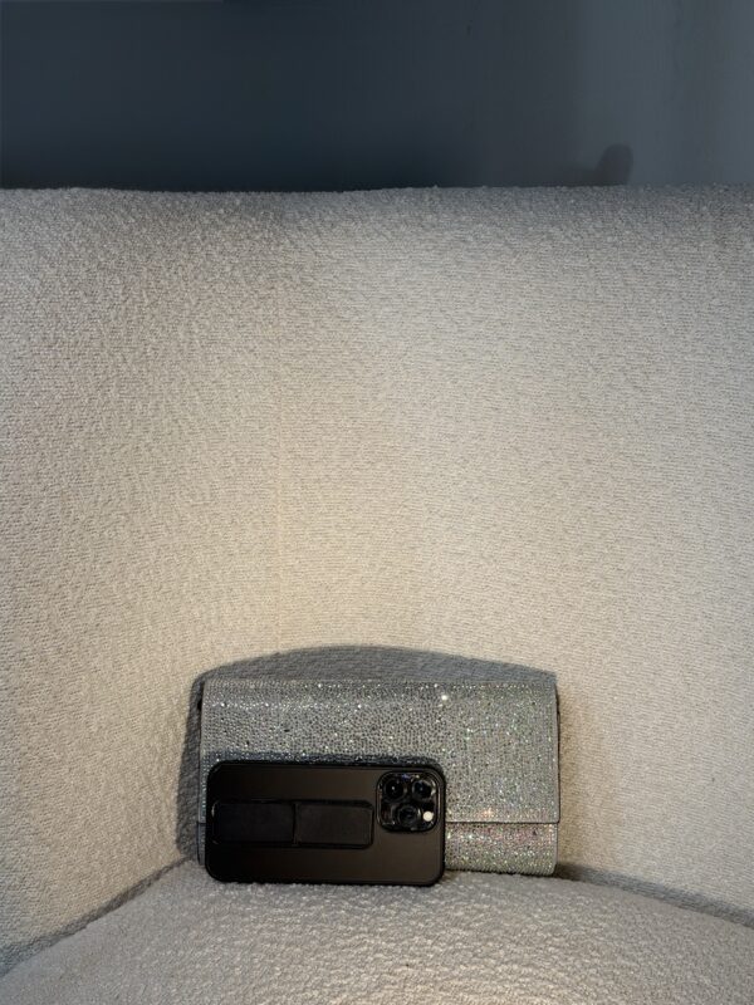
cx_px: 377
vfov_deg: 39.7
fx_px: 1394
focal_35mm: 48
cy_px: 502
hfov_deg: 30.3
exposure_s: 1/290
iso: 64
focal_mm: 6.76
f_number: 1.78
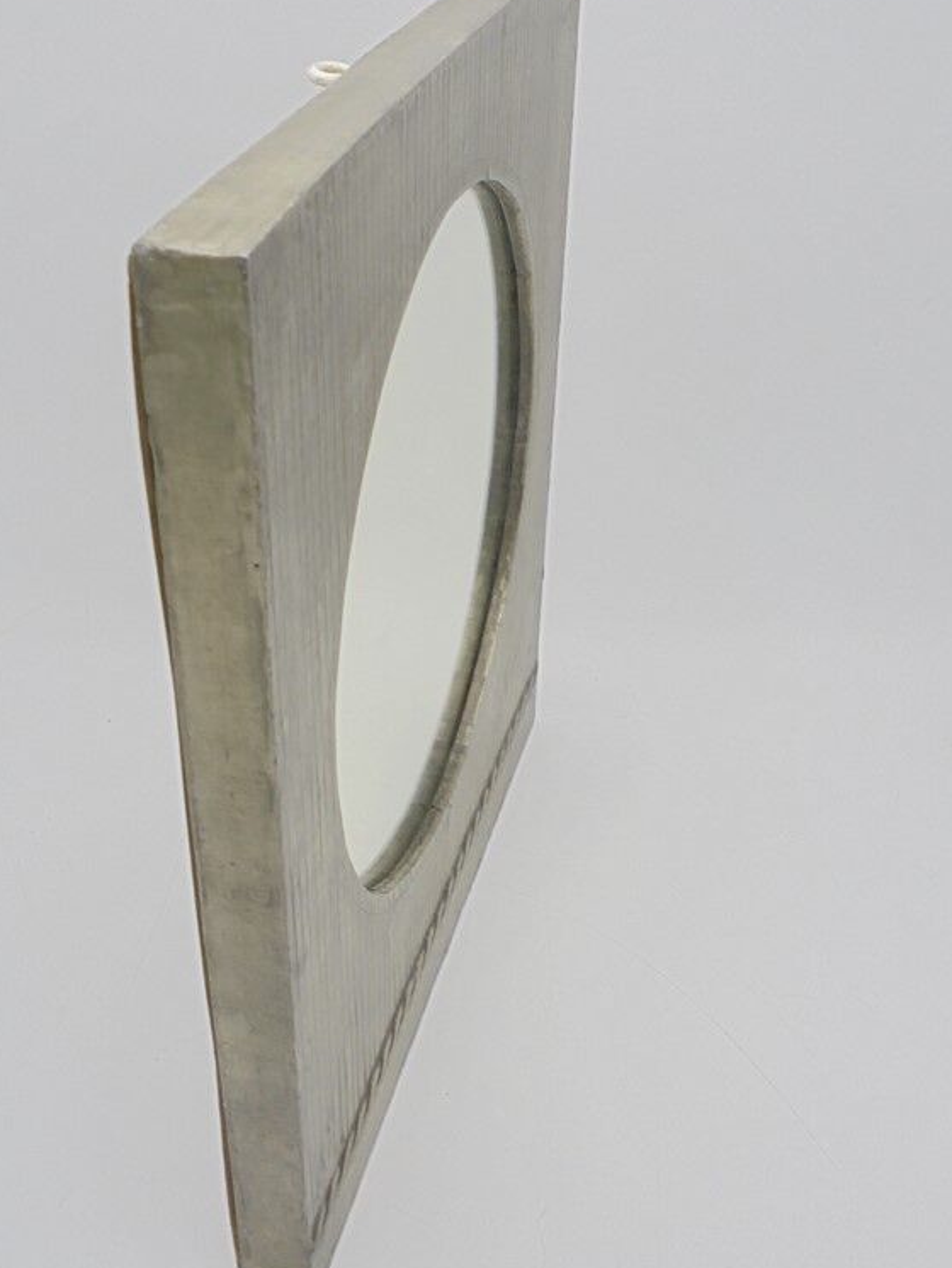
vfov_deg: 45.7
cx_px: 426
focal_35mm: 41
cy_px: 603
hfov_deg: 35.1
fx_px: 1503
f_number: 4
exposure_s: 1/40
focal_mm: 6.1
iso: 100
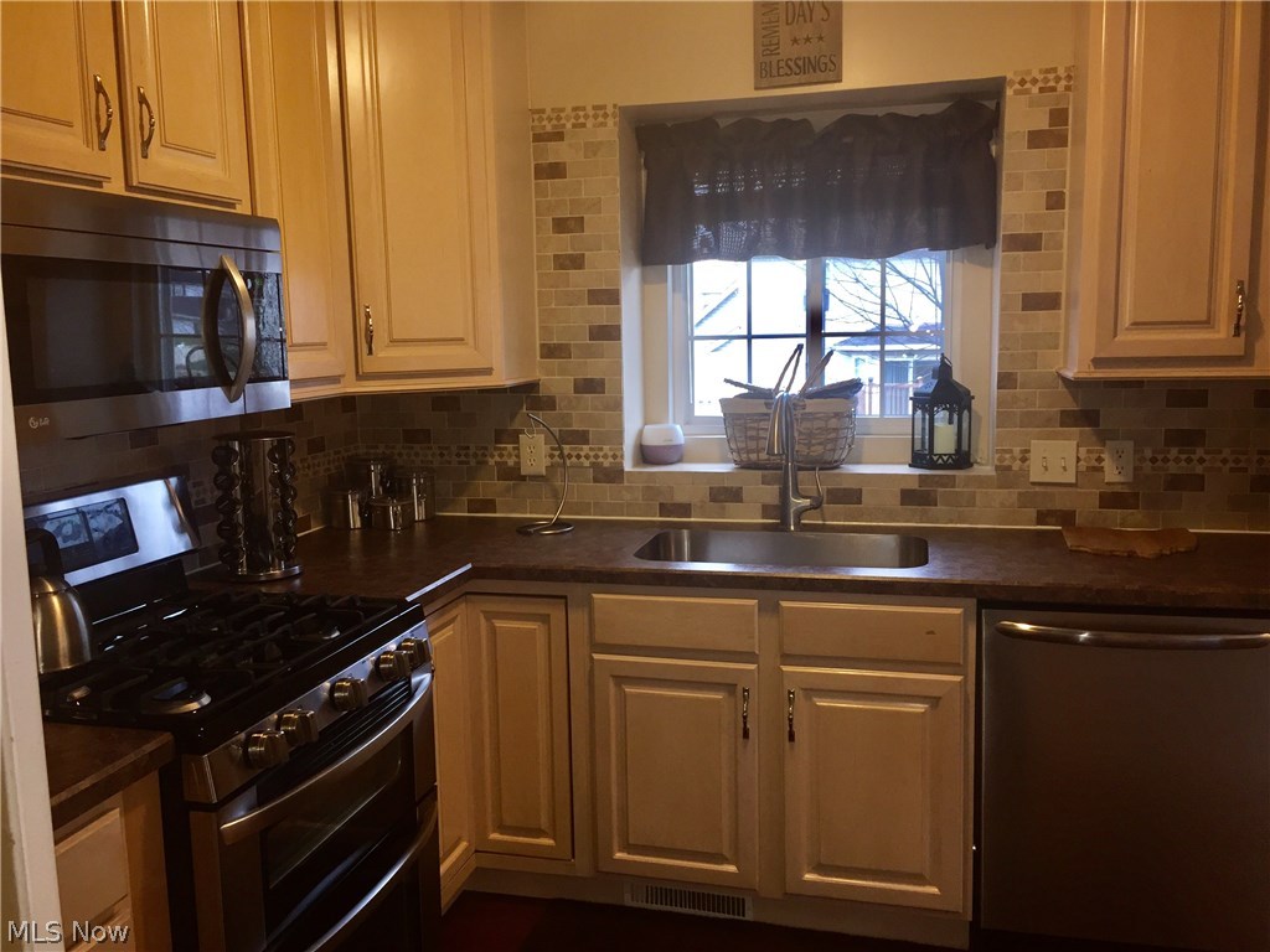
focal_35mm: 29
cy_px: 476
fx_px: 1064
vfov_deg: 48.2
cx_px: 635
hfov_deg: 61.7
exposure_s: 1/30
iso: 64
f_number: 2.2
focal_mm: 4.15
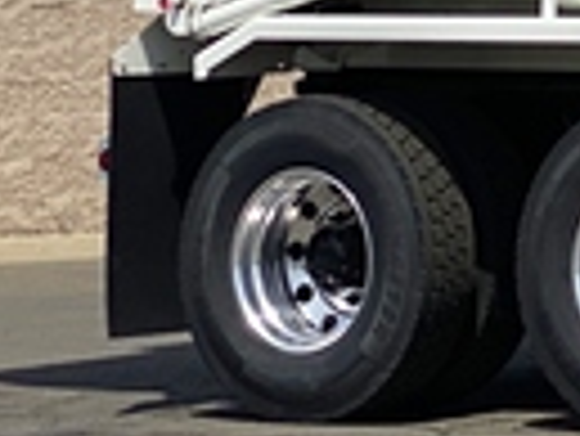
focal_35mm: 315
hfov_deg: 6.0
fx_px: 5283
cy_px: -438
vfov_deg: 4.7
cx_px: 1457
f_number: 2
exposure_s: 1/3690
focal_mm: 6
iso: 25
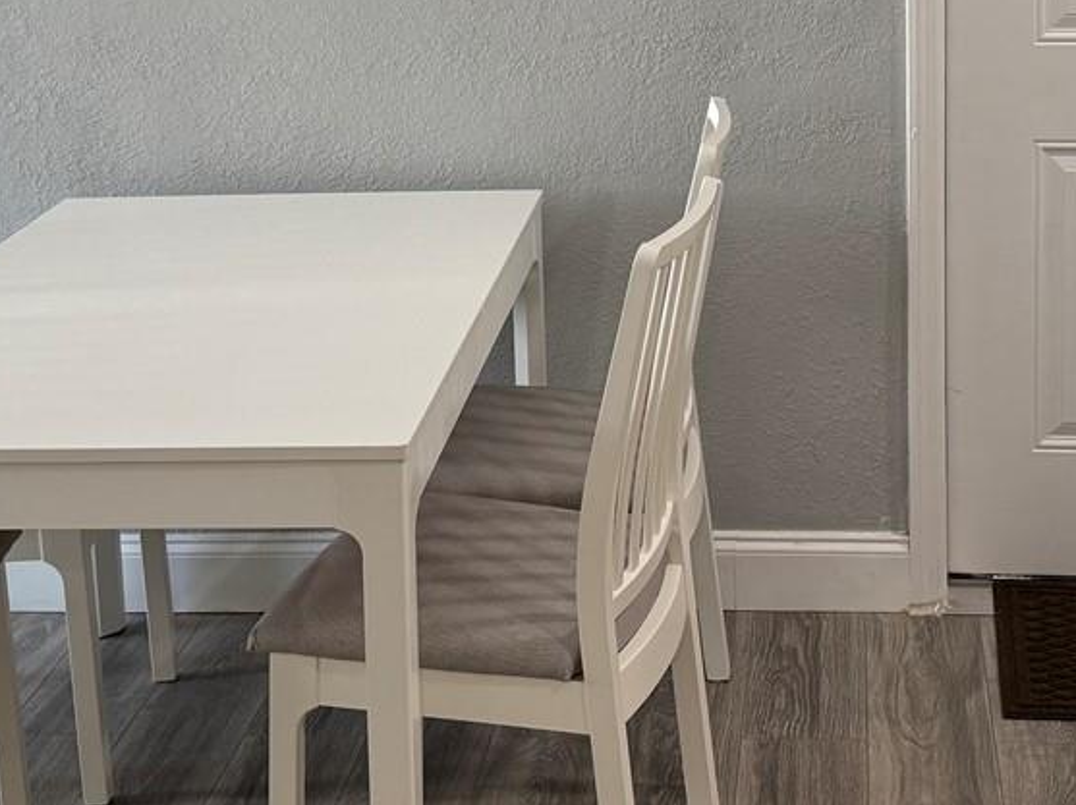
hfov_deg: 28.0
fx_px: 2143
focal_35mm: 69
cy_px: 4
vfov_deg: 20.6
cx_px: 721
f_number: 1.78
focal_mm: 6.76
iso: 125
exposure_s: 1/120
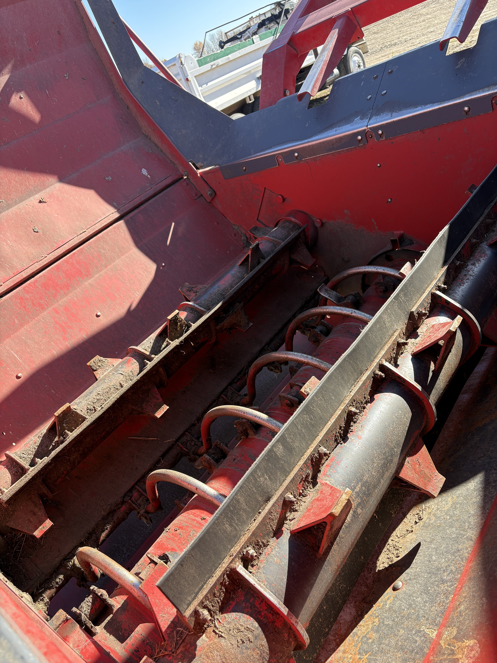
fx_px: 498
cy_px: 332
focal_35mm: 26
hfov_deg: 53.1
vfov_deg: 67.3
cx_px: 248
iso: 50
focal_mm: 5.96
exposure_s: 1/708
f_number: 1.6
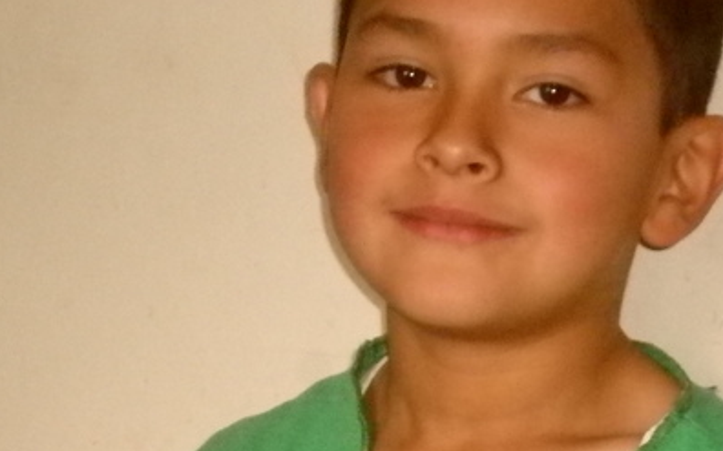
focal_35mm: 192
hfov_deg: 10.9
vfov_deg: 6.8
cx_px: 561
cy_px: 285
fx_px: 3781
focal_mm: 20
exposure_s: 1/125
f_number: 6.2
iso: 1600
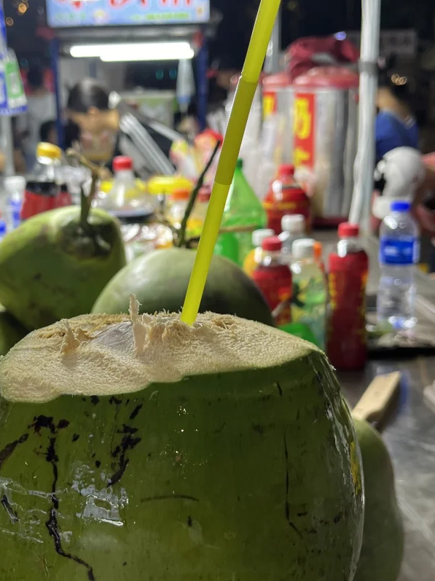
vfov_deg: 40.4
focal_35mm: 47
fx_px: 788
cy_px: 298
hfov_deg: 30.7
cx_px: 165
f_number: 1.6
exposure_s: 1/100
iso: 80
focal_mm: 5.1
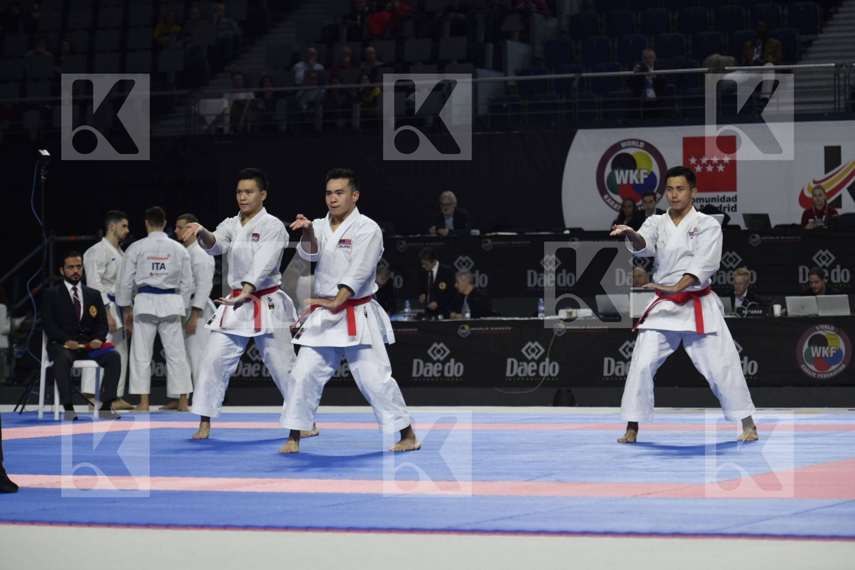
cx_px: 428
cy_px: 285
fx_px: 3206
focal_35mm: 135
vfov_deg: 10.2
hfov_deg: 15.2
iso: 1250
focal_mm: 135
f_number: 4
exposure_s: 1/800
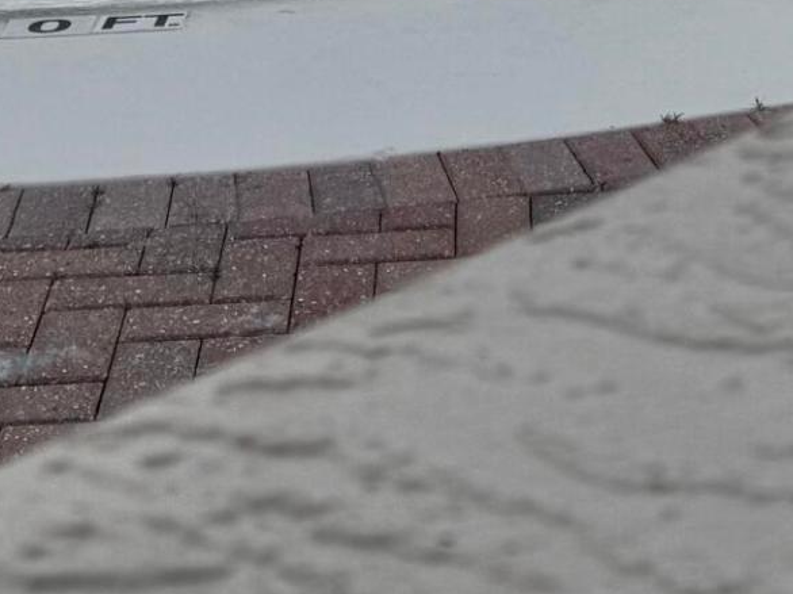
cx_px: 1074
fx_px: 2702
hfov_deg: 15.7
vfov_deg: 11.1
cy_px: -702
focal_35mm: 118
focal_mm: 6.76
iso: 80
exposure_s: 1/12346
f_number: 1.78
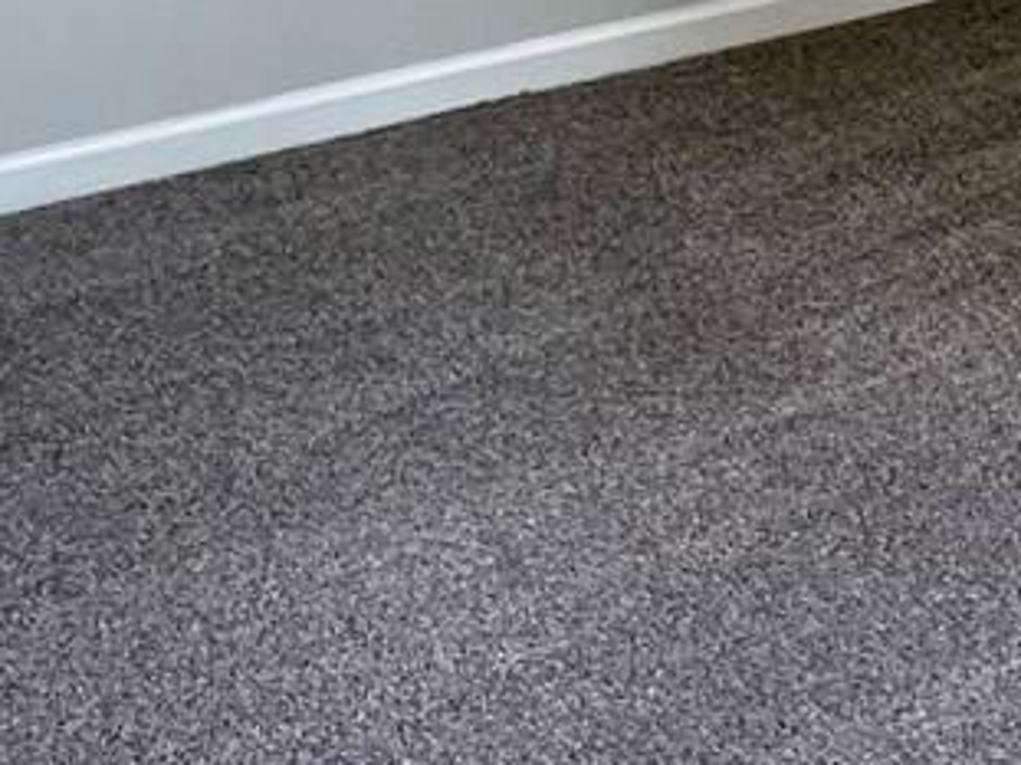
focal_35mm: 72
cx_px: 886
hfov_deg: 26.3
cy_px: -719
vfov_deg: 16.2
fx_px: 2123
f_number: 2.2
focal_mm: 2.22
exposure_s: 1/120
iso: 250
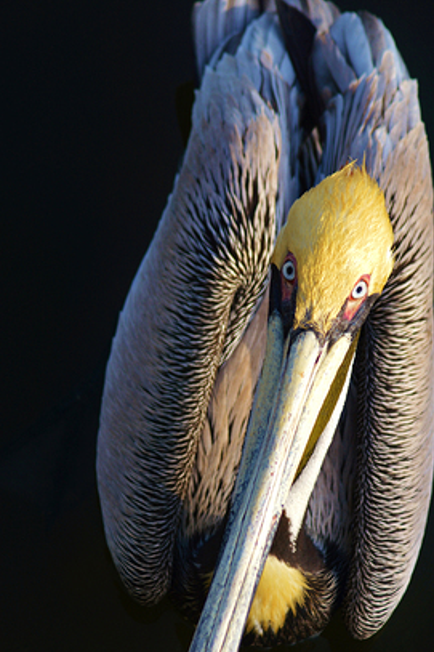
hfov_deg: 9.5
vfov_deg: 14.3
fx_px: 2601
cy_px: 386
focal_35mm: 144
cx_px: 244
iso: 100
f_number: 4.5
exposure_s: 1/125
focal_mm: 65
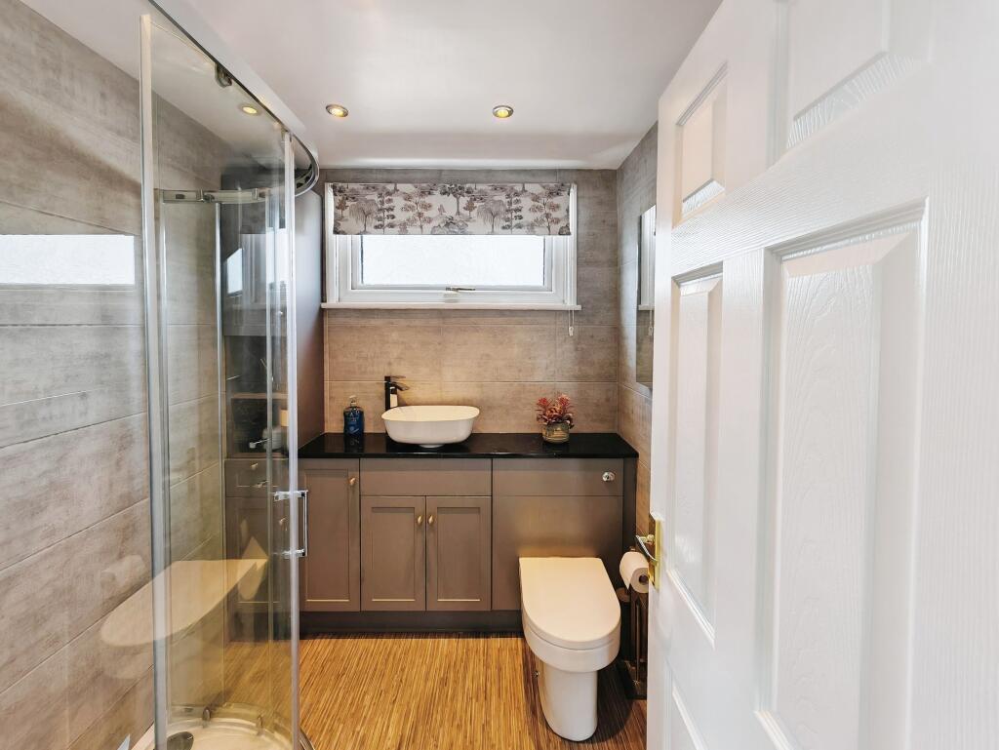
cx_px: 500
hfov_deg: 106.2
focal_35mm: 13
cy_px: 375
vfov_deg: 90.0
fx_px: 375
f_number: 2
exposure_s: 1/50
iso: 200
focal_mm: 1.82
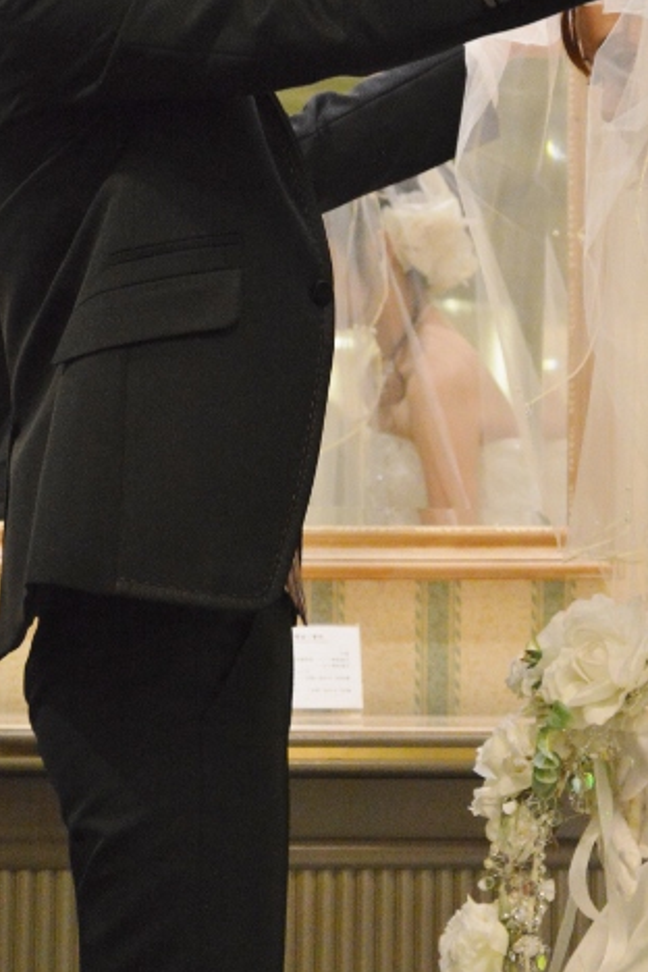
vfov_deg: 14.5
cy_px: 191
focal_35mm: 141
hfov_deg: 9.7
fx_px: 3803
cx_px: 440
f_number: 5.6
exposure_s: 1/20
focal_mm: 55
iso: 3200
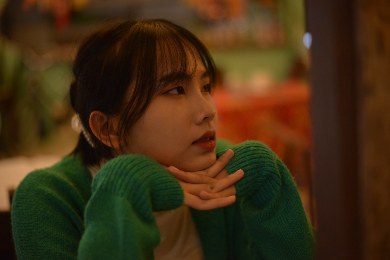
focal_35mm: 50
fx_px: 542
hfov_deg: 39.6
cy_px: 130
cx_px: 195
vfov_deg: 27.0
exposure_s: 1/500
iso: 1600
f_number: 1.8
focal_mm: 50
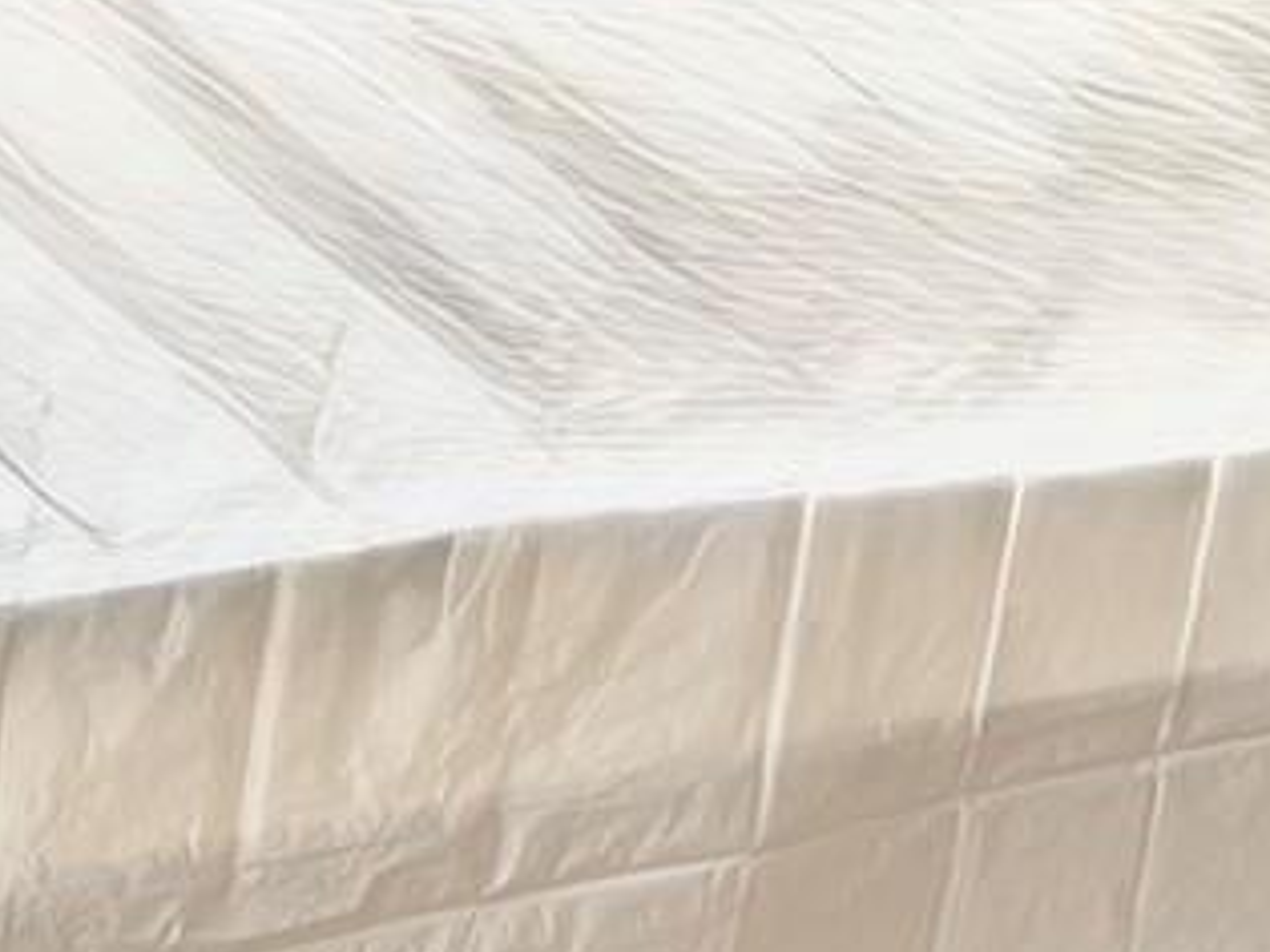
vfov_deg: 12.0
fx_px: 4474
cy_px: -24
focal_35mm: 122
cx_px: -395
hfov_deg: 15.4
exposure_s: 1/182
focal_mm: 6.76
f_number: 1.78
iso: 80
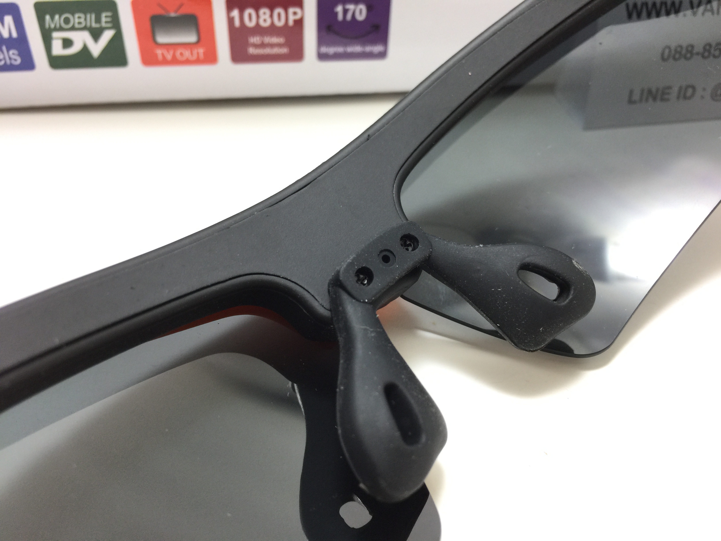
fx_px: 604
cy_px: 270
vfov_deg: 48.2
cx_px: 360
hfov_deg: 61.7
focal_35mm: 29
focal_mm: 4.15
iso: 32
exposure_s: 1/33
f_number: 2.2
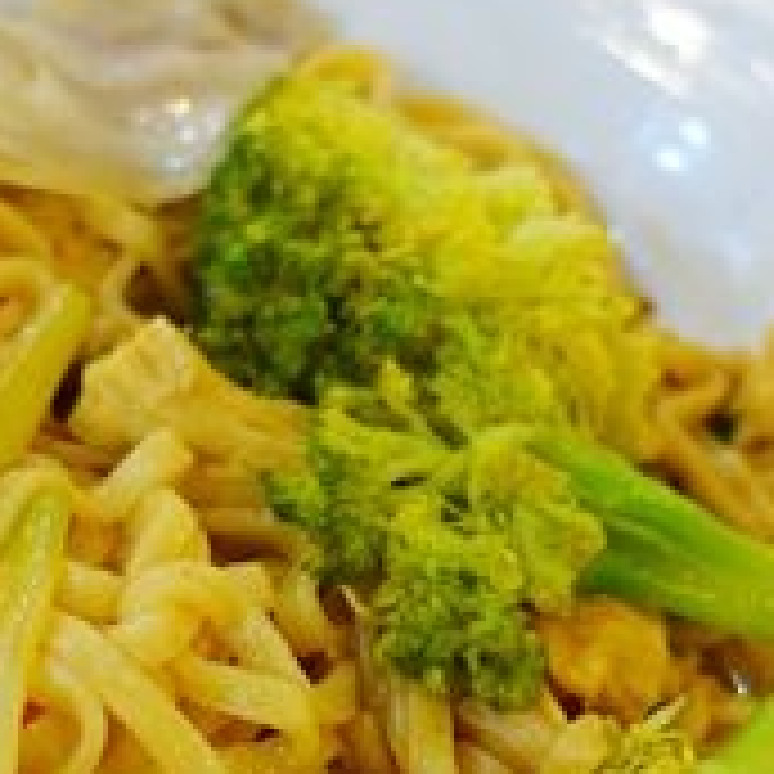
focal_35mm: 77
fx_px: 1948
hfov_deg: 22.3
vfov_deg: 22.2
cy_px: 623
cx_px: 198
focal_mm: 8.8
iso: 125
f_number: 2
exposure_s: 1/30
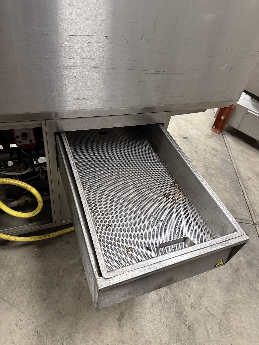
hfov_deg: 56.8
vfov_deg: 71.6
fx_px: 239
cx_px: 130
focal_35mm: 24
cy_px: 172
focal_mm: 6.76
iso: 500
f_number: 1.78
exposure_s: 1/50
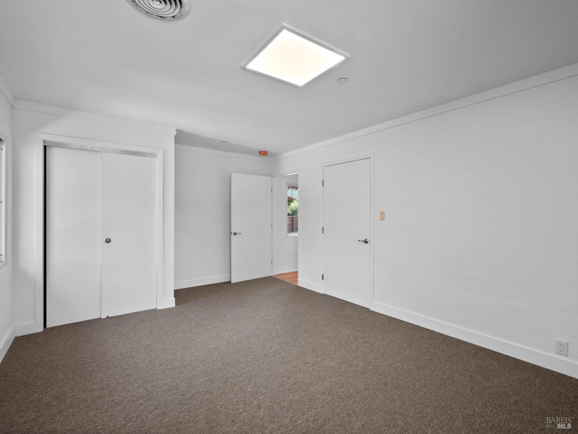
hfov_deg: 94.5
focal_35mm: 16
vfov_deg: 78.1
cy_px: 217
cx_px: 289
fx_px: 267
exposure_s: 1/25
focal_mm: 8
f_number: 9
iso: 500
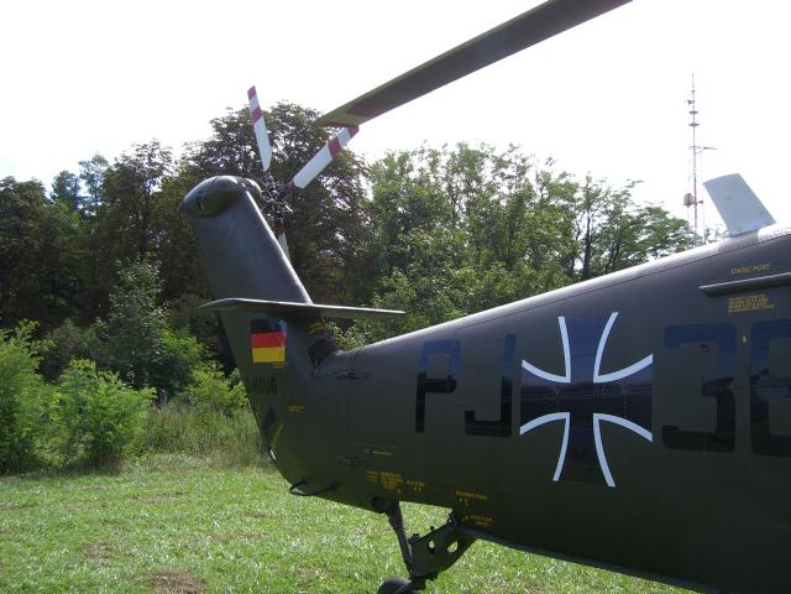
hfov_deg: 49.0
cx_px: 396
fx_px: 868
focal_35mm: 38
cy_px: 297
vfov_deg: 37.7
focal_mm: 6.2
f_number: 4.3
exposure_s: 1/320
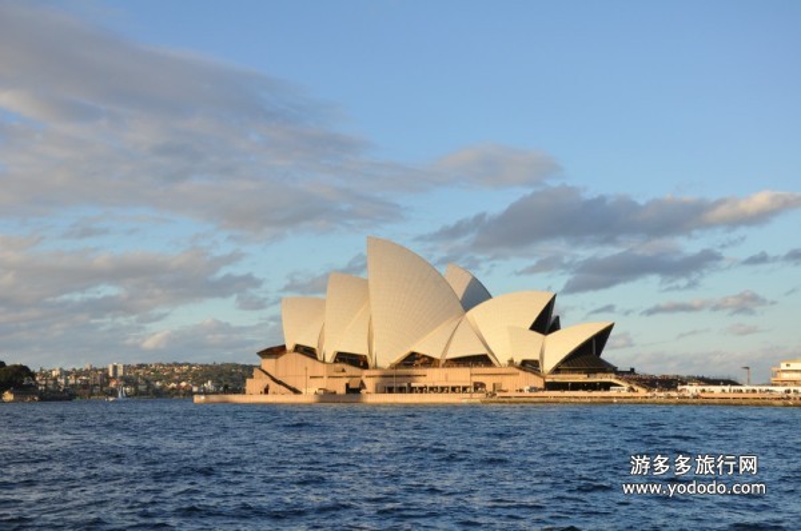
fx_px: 1266
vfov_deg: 23.7
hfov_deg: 35.1
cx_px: 400
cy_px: 266
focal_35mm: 57
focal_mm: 38
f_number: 10
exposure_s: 1/400
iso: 320
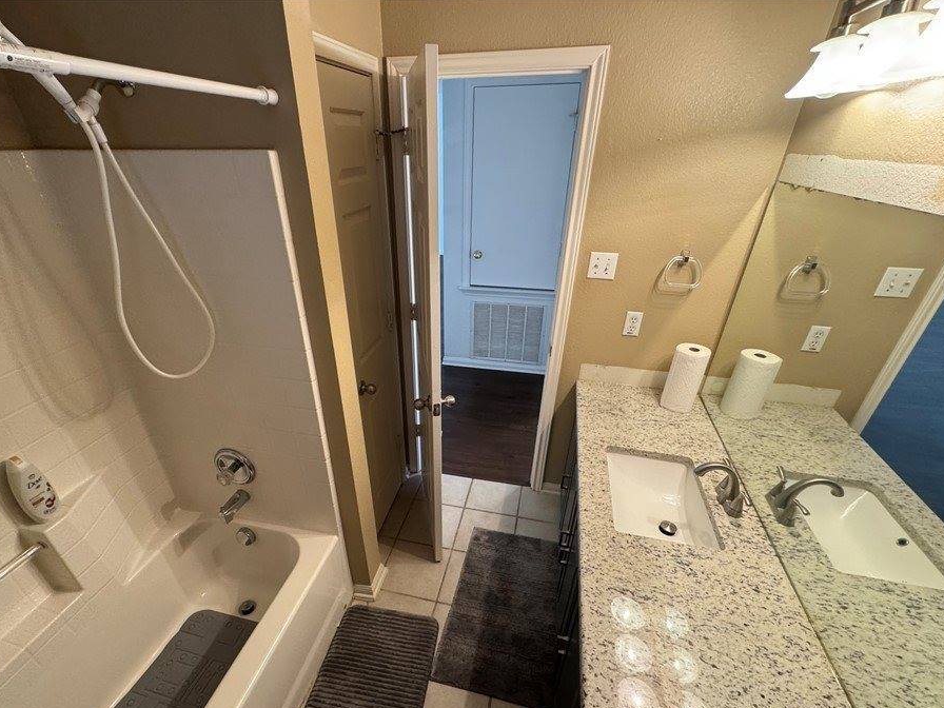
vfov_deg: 77.7
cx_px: 444
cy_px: 401
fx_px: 436
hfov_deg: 94.4
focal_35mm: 16
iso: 640
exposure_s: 1/60
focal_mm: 2.22
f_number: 2.2
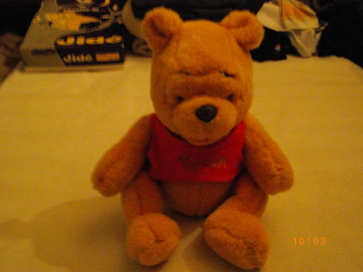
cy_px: 136
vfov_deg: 36.8
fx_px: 409
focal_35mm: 39
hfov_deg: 47.9
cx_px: 182
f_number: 3.2
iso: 800
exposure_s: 1/8
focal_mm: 7.1
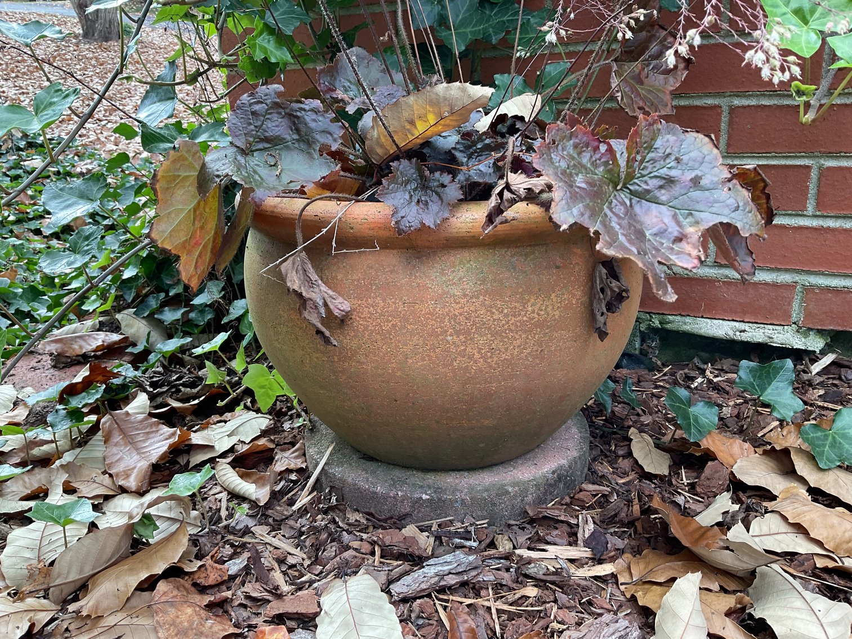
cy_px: 320
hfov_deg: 61.7
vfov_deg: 48.2
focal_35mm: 29
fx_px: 714
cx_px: 426
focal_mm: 3
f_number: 1.8
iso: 40
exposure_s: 1/120
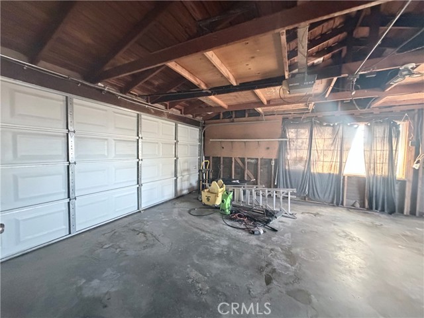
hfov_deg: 102.1
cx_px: 212
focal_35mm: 14
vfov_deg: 85.7
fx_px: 171
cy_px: 159
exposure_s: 1/60
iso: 1250
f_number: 2.2
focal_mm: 2.22
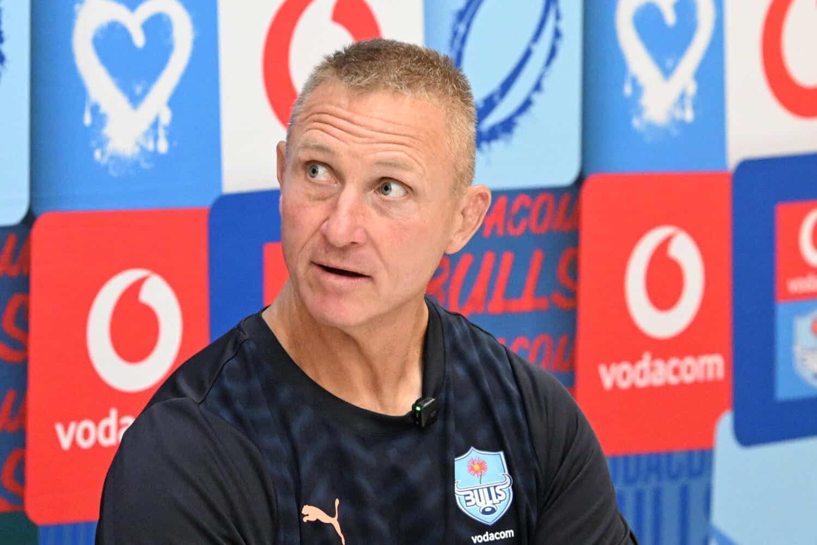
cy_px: 272
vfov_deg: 6.8
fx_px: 4584
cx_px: 408
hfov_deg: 10.2
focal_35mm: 202
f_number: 5.6
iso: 12800
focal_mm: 135
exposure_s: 1/80
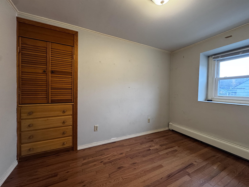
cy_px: 94
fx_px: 101
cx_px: 124
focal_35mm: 14
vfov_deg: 85.7
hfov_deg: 102.1
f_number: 2.2
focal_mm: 2.22
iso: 320
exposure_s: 1/60
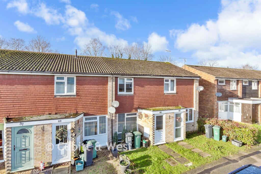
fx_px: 131
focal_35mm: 18
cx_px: 130
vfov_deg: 67.4
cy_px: 87
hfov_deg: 90.0
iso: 200
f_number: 8
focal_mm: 12
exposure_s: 1/50
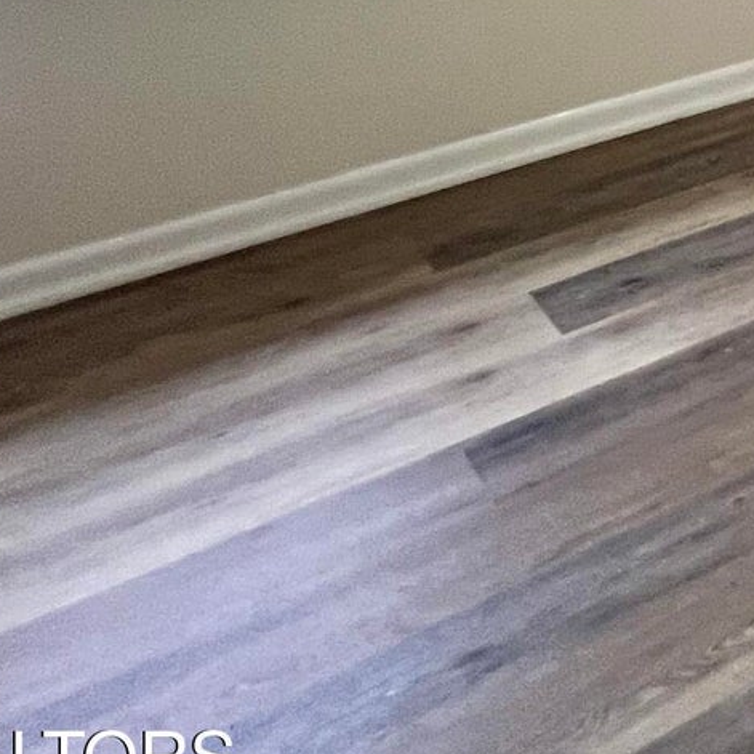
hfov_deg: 20.8
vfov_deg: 24.6
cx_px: 1402
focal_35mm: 52
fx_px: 1281
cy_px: -405
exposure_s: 1/60
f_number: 1.8
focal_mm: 1.57
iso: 125
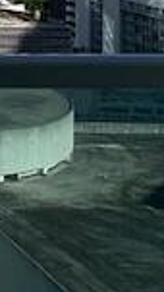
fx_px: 927
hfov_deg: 7.8
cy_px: -118
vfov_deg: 16.6
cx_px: -421
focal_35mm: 120
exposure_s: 1/4274
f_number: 1.8
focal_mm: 4.25
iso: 25
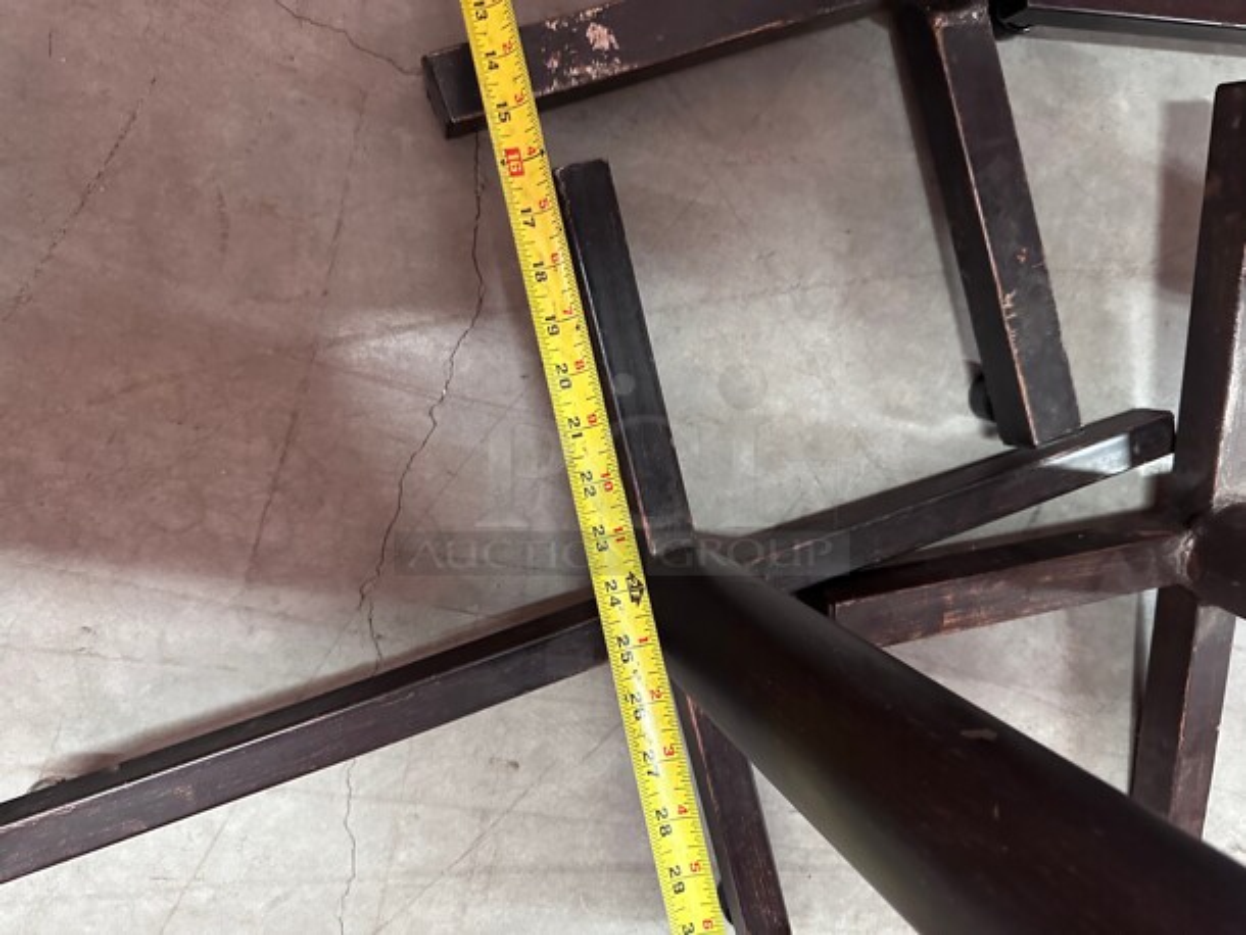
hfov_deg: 71.6
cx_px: 623
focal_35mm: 24
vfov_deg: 56.8
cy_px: 468
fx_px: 864
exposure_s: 1/40
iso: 640
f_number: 1.78
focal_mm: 6.86
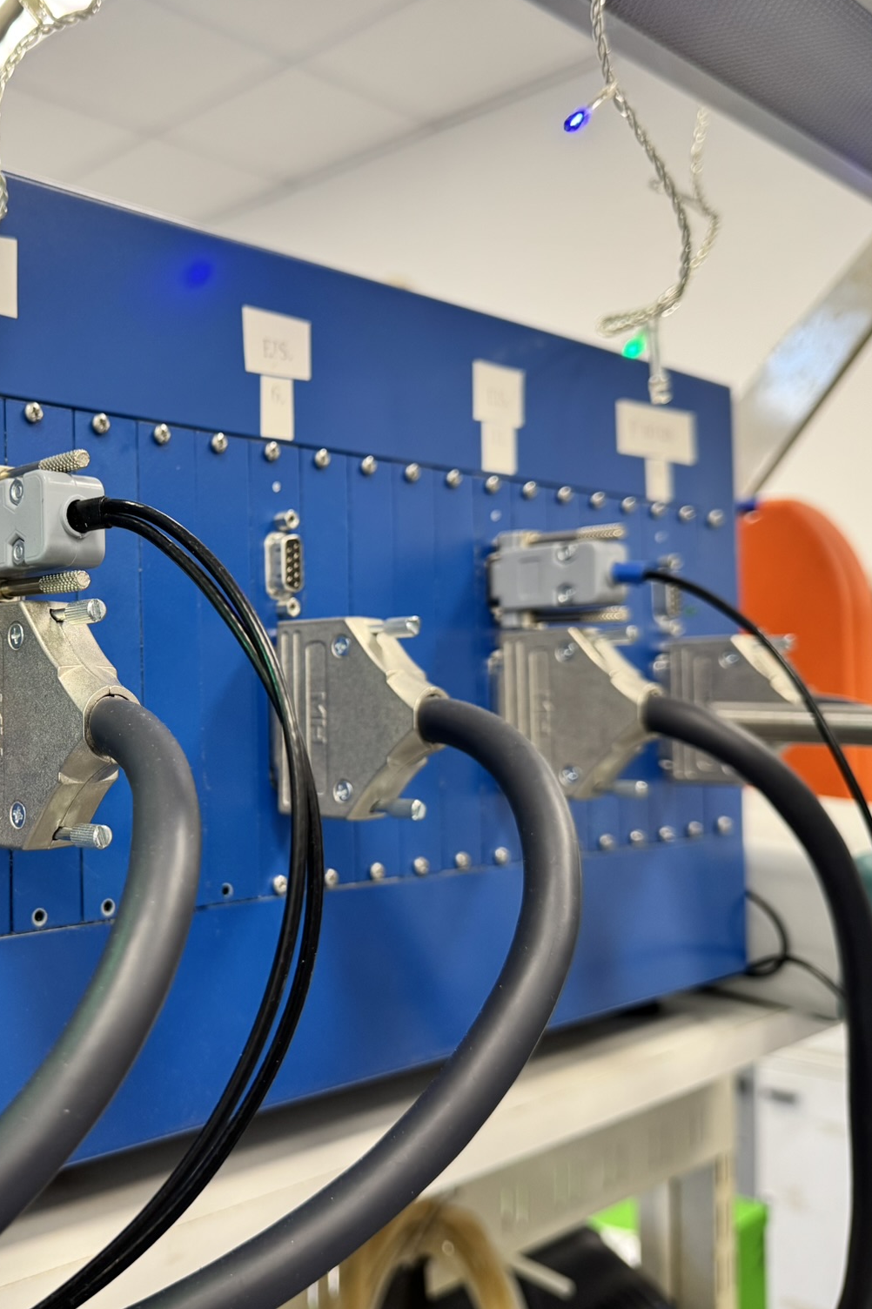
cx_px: 161
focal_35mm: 34
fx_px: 1236
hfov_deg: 37.3
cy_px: 655
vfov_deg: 55.8
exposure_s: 1/100
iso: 200
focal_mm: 6.76
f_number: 1.78
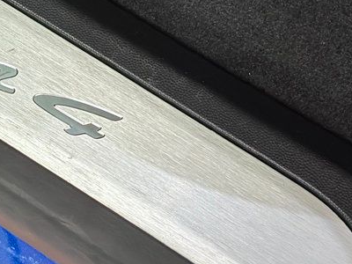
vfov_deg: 11.9
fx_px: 1251
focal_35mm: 123
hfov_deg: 15.6
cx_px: -20
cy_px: 11
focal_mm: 6.86
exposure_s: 1/60
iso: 320
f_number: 1.78
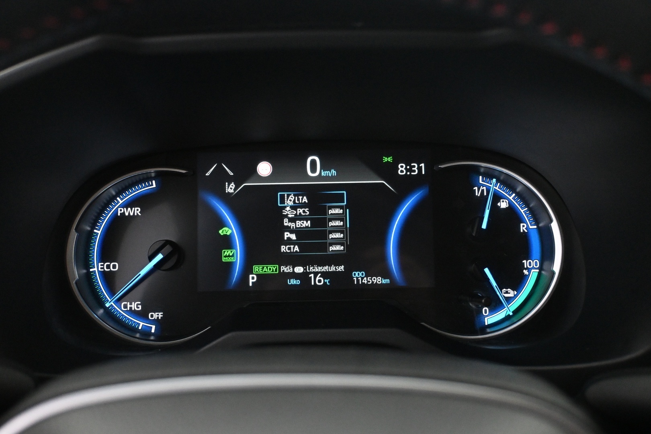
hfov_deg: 52.2
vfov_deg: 36.2
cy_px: 217
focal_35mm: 37
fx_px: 665
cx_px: 326
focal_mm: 24.5
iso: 4000
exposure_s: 1/30
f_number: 4.2
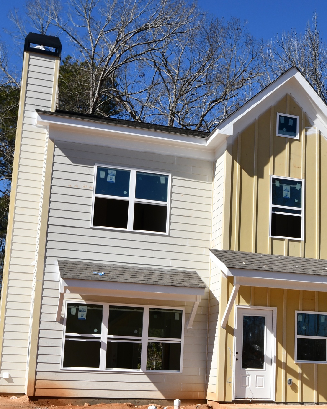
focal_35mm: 45
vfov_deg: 41.1
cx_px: 261
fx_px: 544
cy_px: 222
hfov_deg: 32.5
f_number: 10
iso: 100
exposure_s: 1/250
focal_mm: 19
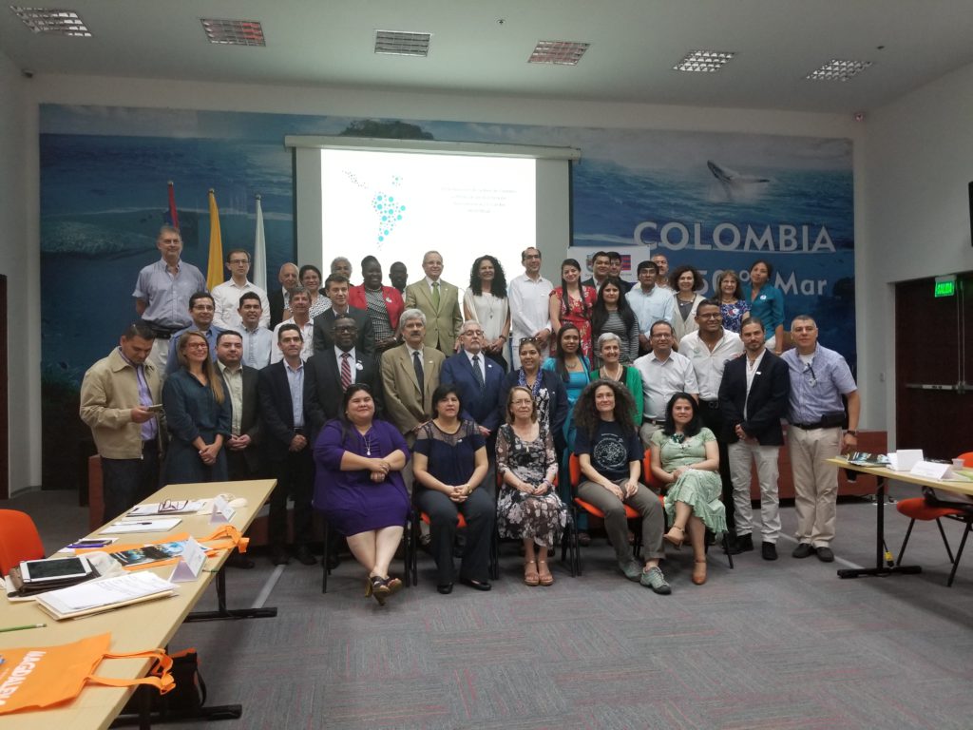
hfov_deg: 67.3
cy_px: 365
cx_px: 486
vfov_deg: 53.1
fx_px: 731
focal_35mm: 26
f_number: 1.7
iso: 160
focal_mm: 4.3
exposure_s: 1/30
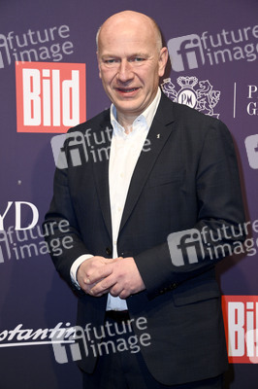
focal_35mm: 85
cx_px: 129
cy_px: 194
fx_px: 915
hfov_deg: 16.0
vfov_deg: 23.9
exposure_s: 1/250
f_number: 6.3
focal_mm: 85
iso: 500
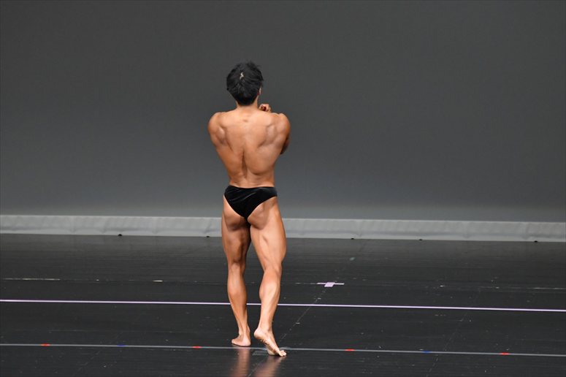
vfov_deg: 4.6
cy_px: 188
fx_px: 4714
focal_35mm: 300
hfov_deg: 6.9
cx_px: 283
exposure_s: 1/400
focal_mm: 200
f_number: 5.6
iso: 4000
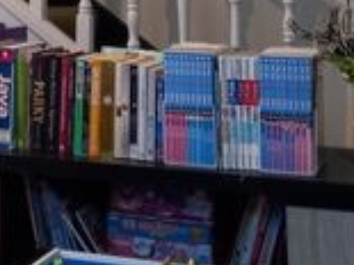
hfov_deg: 20.0
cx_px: 59
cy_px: -178
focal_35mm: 97
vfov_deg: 13.9
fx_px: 991
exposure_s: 1/24
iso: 250
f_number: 2
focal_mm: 4.6
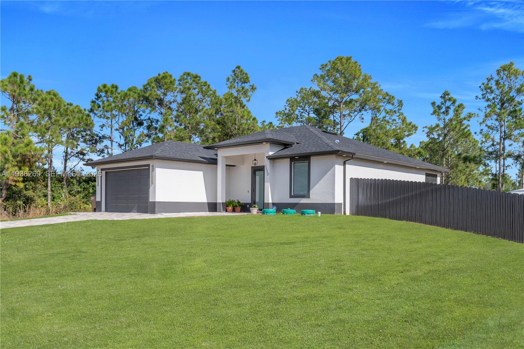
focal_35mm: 30
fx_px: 437
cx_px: 262
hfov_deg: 61.9
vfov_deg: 43.6
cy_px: 174
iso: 100
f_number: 8
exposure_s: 1/400
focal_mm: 20
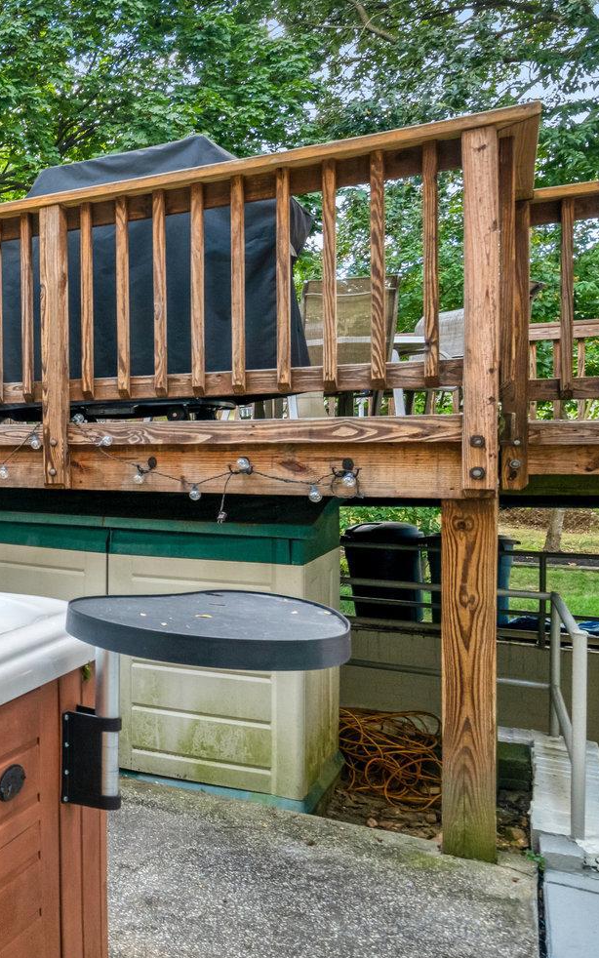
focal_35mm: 34
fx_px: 888
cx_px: -238
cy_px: 462
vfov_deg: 56.7
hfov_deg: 28.3
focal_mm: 16
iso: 1250
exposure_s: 1/320
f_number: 8
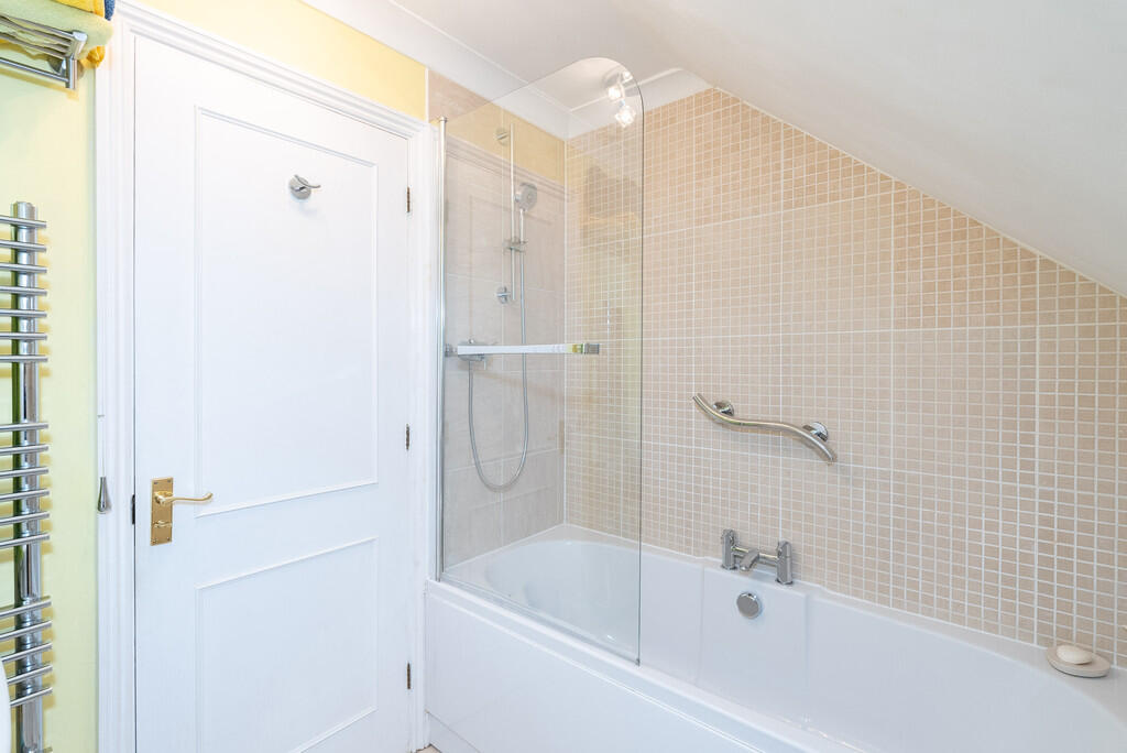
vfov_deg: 72.1
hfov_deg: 94.9
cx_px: 564
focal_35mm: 16
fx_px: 517
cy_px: 376
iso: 1000
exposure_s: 1/20
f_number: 7.1
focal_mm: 16.5
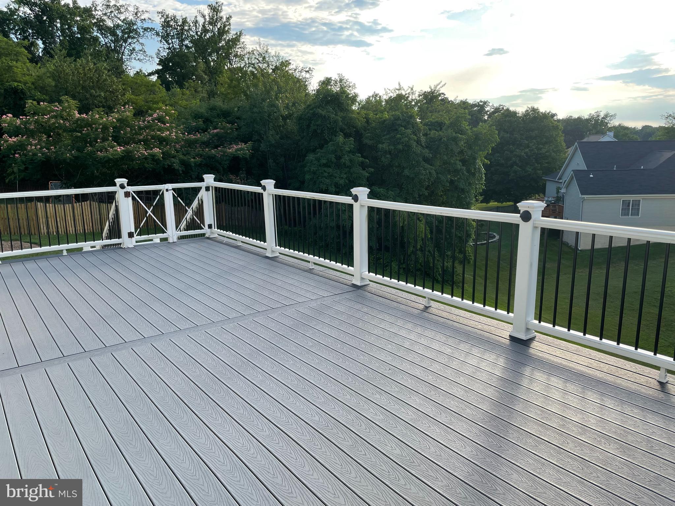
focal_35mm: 26
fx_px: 507
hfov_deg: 67.3
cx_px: 338
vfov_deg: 53.1
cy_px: 253
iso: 32
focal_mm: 4.2
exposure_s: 1/818
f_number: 1.6
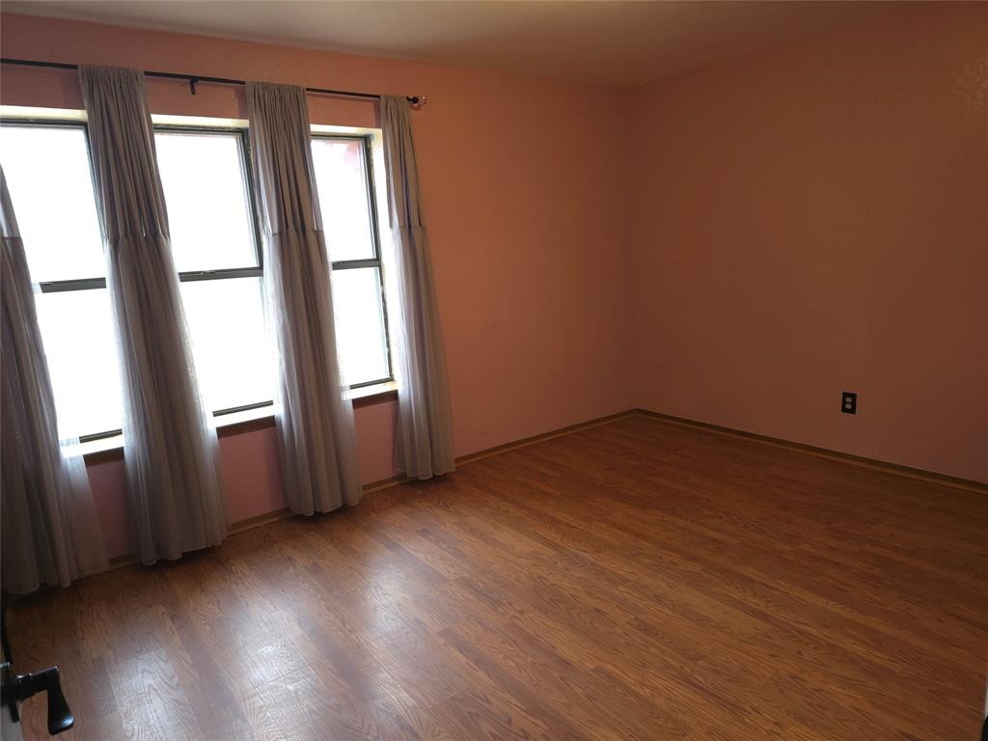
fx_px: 656
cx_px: 494
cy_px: 370
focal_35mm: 23
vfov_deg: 58.9
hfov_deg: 73.9
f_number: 1.7
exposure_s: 1/60
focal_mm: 6.3
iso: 320
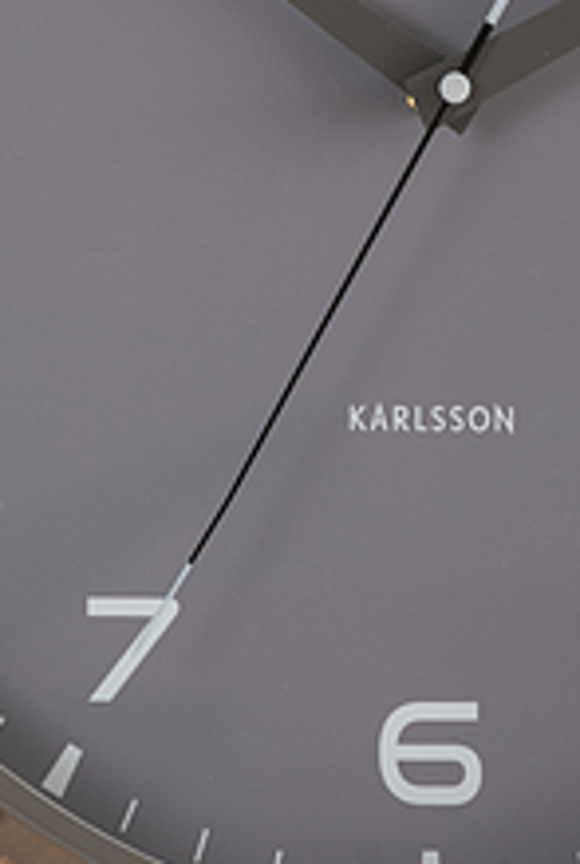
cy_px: 302
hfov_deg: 1.7
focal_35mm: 790
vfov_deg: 2.6
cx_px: 318
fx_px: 19000
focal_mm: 200
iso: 100
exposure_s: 1/125
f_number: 10
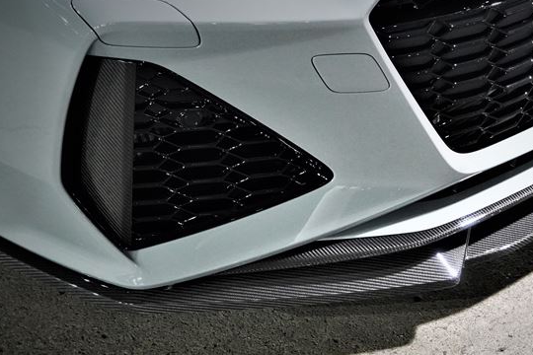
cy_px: 210
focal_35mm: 80
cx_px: 407
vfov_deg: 17.1
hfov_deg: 25.0
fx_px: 1184
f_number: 4.5
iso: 4000
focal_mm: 32
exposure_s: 1/50
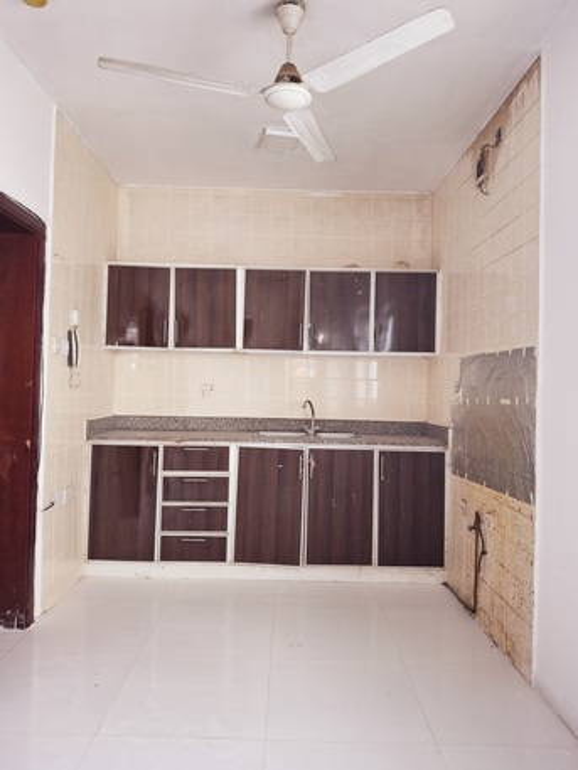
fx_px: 556
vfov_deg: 69.4
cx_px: 289
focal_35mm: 25
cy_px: 385
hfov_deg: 54.9
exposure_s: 1/33
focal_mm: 4.69
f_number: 1.8
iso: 200
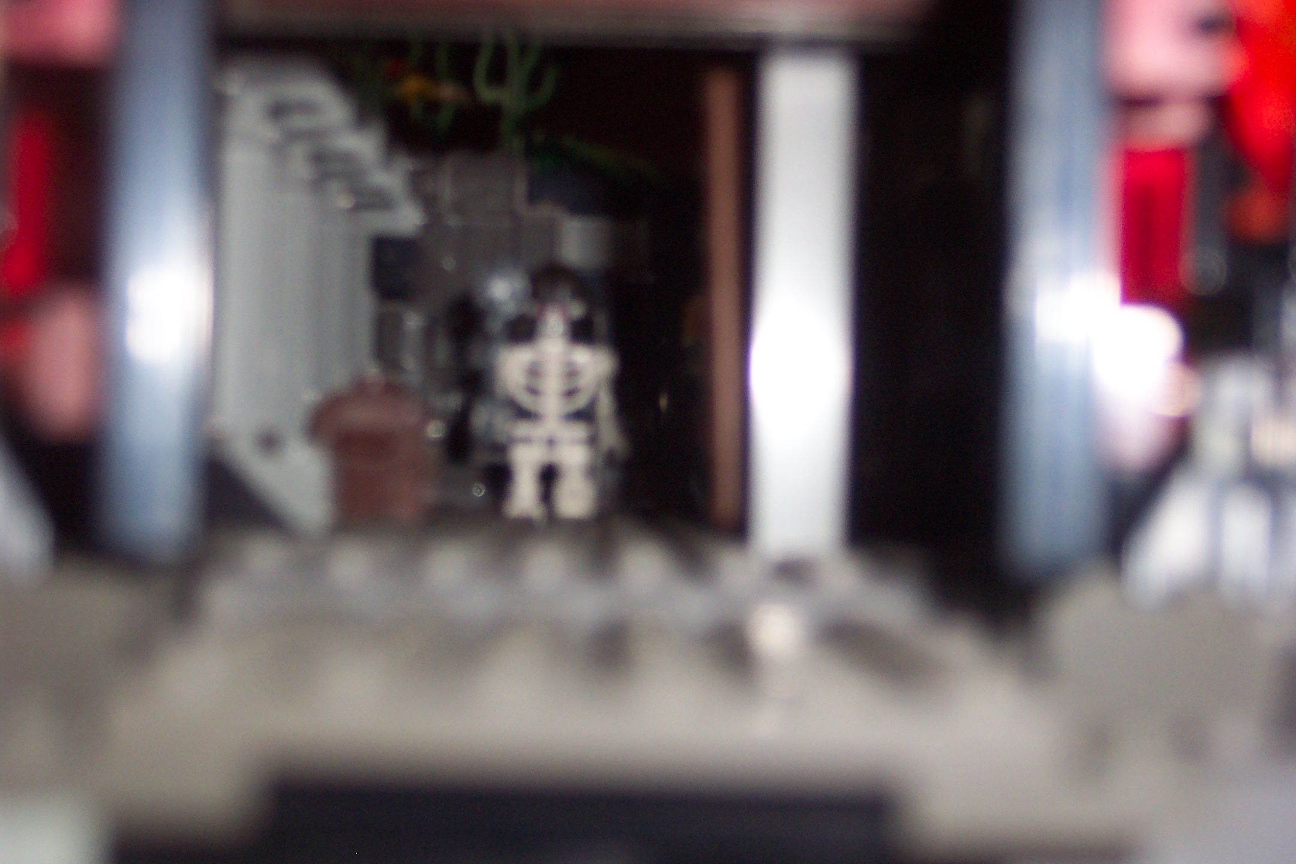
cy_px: 432
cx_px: 648
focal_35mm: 63
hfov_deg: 31.9
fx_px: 2268
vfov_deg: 21.6
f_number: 3.4
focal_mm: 13.3
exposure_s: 1/45
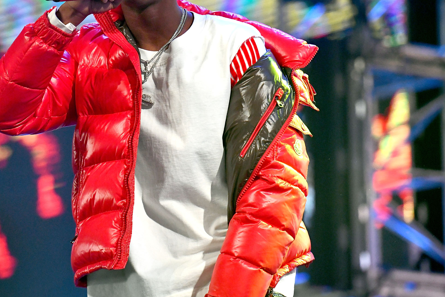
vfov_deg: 4.7
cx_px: 160
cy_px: 97
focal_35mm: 295
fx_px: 3646
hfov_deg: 7.0
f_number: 4.5
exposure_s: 1/2000
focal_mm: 190
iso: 4000
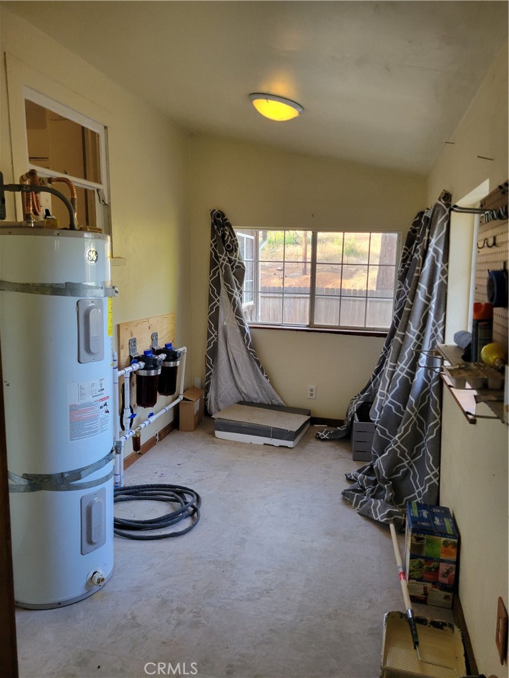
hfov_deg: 53.1
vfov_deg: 67.3
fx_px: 510
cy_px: 339
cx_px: 254
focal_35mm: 26
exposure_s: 1/120
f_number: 1.8
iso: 200
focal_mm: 5.4
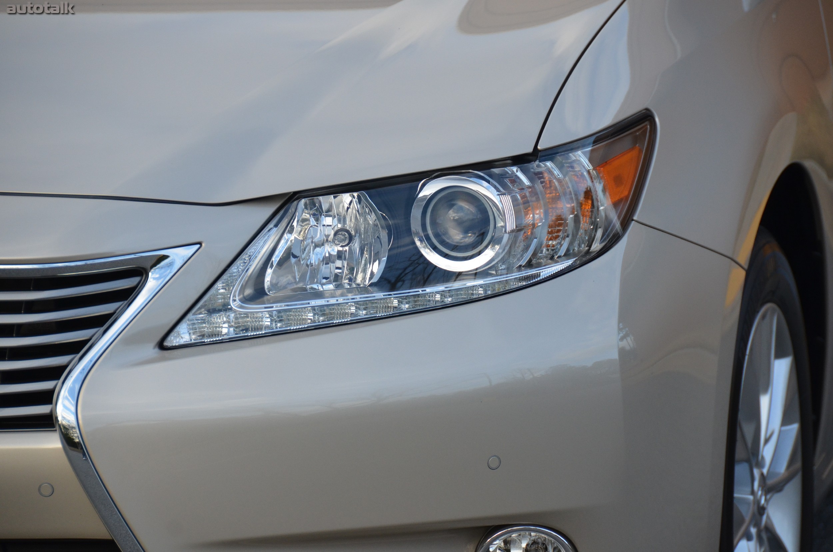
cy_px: 276
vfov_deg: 5.4
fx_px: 5888
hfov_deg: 8.1
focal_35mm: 255
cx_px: 416
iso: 800
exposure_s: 1/640
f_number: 5.6
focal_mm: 170
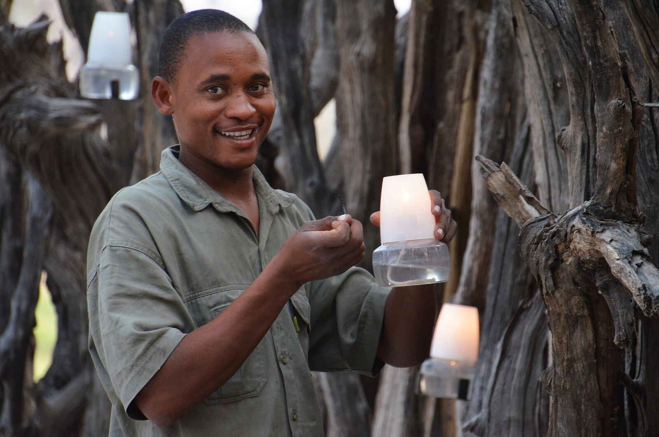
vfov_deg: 3.8
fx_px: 6577
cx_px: 330
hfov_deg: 5.7
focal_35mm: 360
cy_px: 218
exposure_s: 1/20
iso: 1600
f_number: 6.3
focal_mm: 240
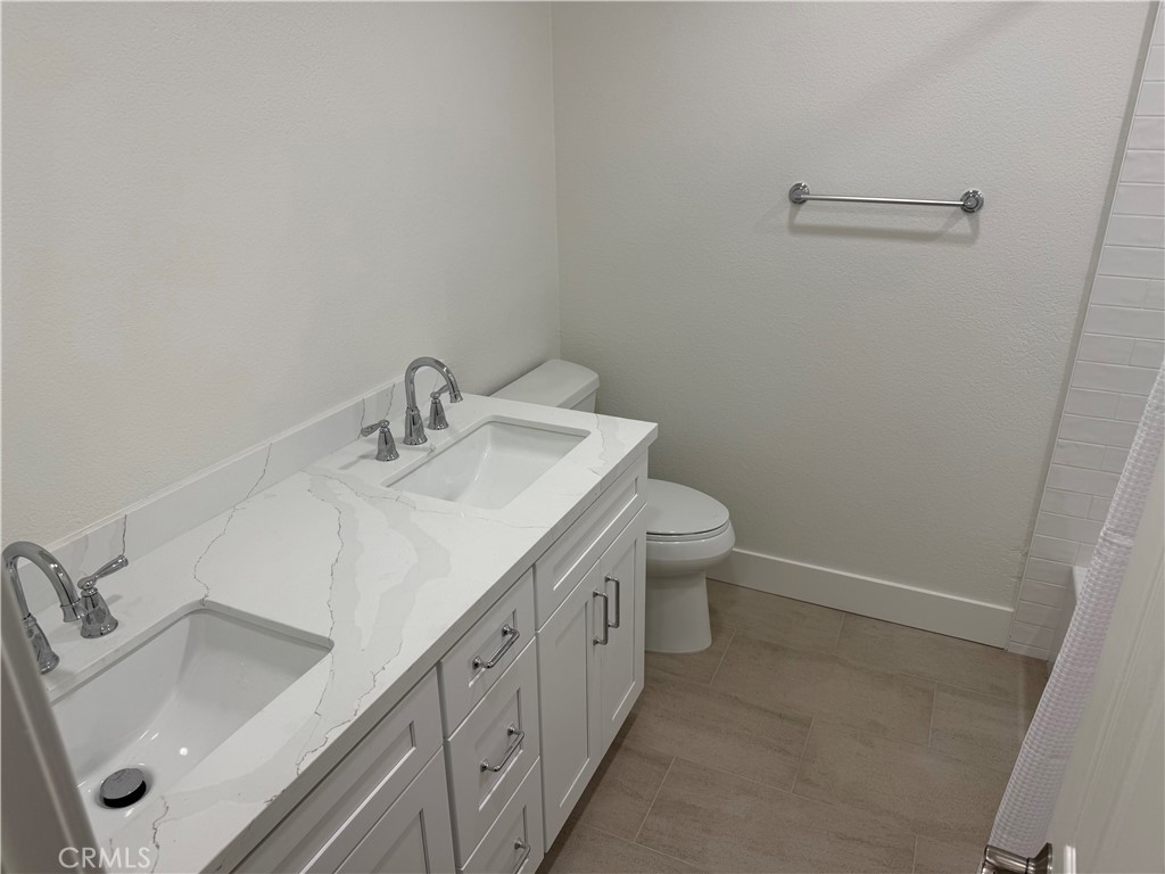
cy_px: 437
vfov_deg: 56.8
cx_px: 582
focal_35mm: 24
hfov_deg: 71.6
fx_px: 808
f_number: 1.78
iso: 64
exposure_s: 1/148
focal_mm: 6.76
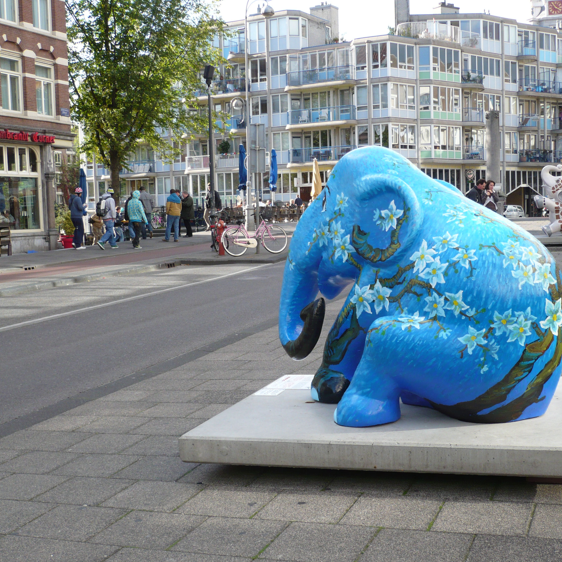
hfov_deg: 35.2
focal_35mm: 48
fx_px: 882
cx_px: 345
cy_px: 286
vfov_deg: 35.4
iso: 100
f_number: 3
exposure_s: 1/320
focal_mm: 6.6
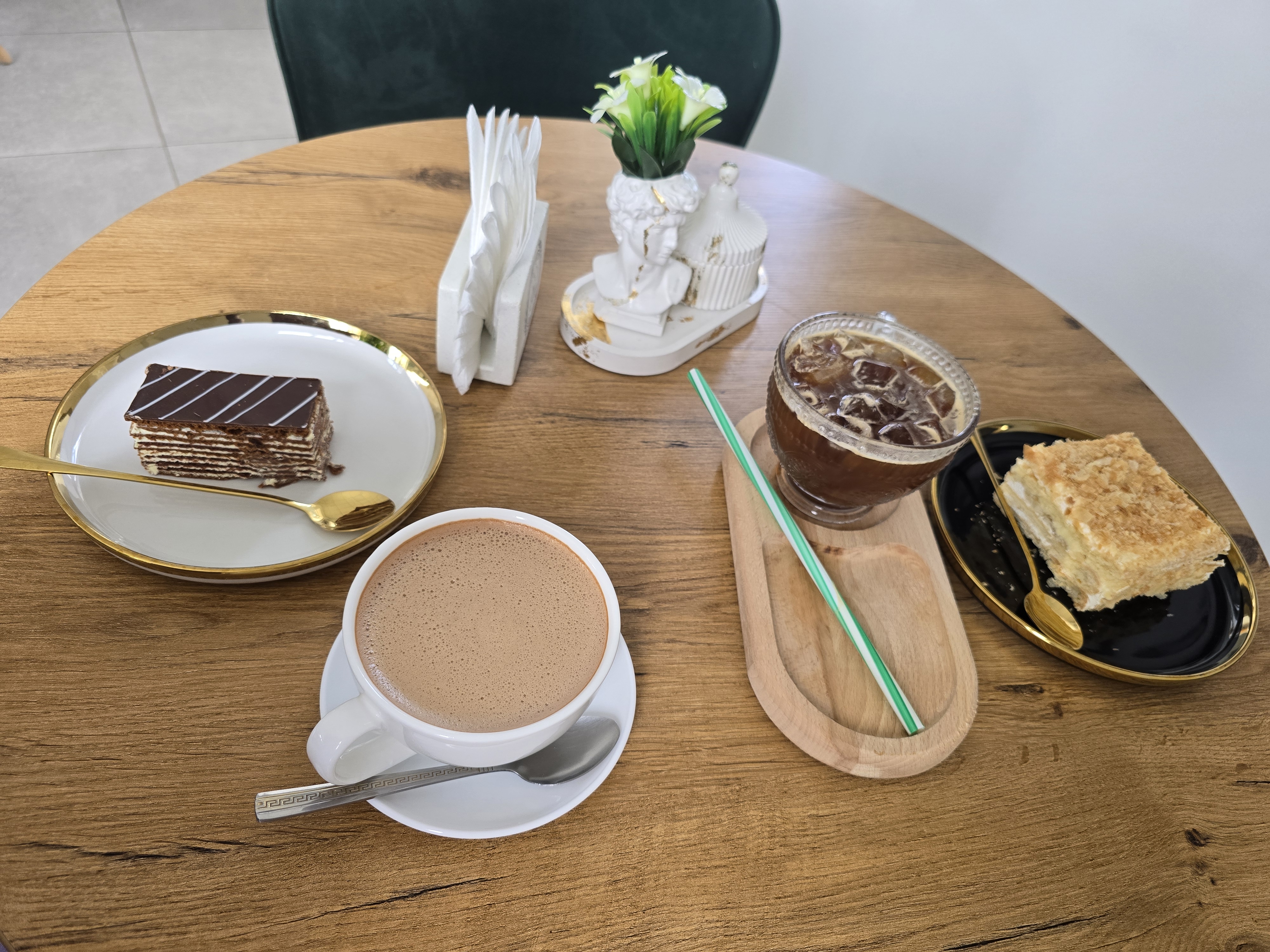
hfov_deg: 73.9
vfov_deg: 58.9
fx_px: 844
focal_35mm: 23
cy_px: 476
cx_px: 635
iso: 125
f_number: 1.7
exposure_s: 1/100
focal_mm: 6.3
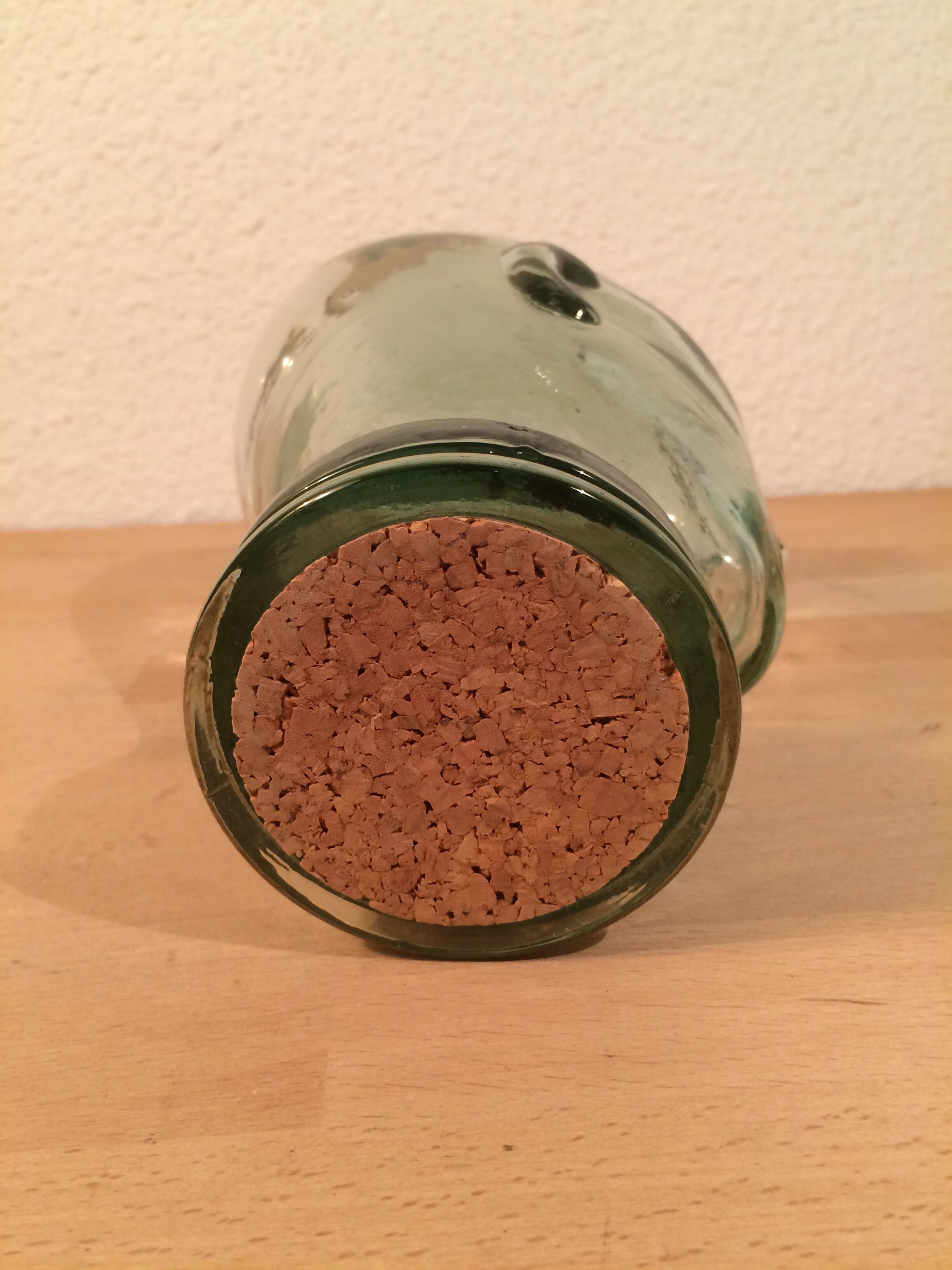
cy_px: 635
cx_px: 476
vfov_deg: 61.7
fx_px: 1063
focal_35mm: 29
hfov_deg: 48.2
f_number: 2.2
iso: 64
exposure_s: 1/33
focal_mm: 4.15
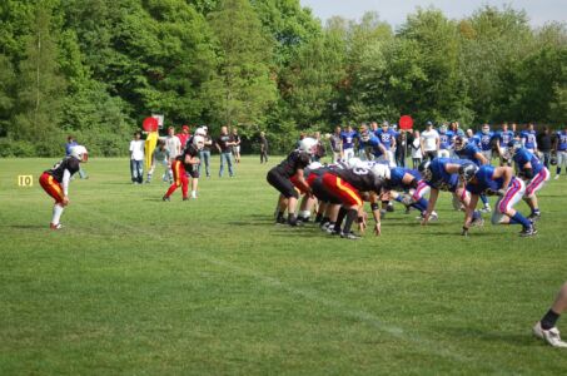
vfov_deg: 13.0
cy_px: 188
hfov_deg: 19.5
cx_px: 284
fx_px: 1650
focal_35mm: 105
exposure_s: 1/1000
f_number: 4.5
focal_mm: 70
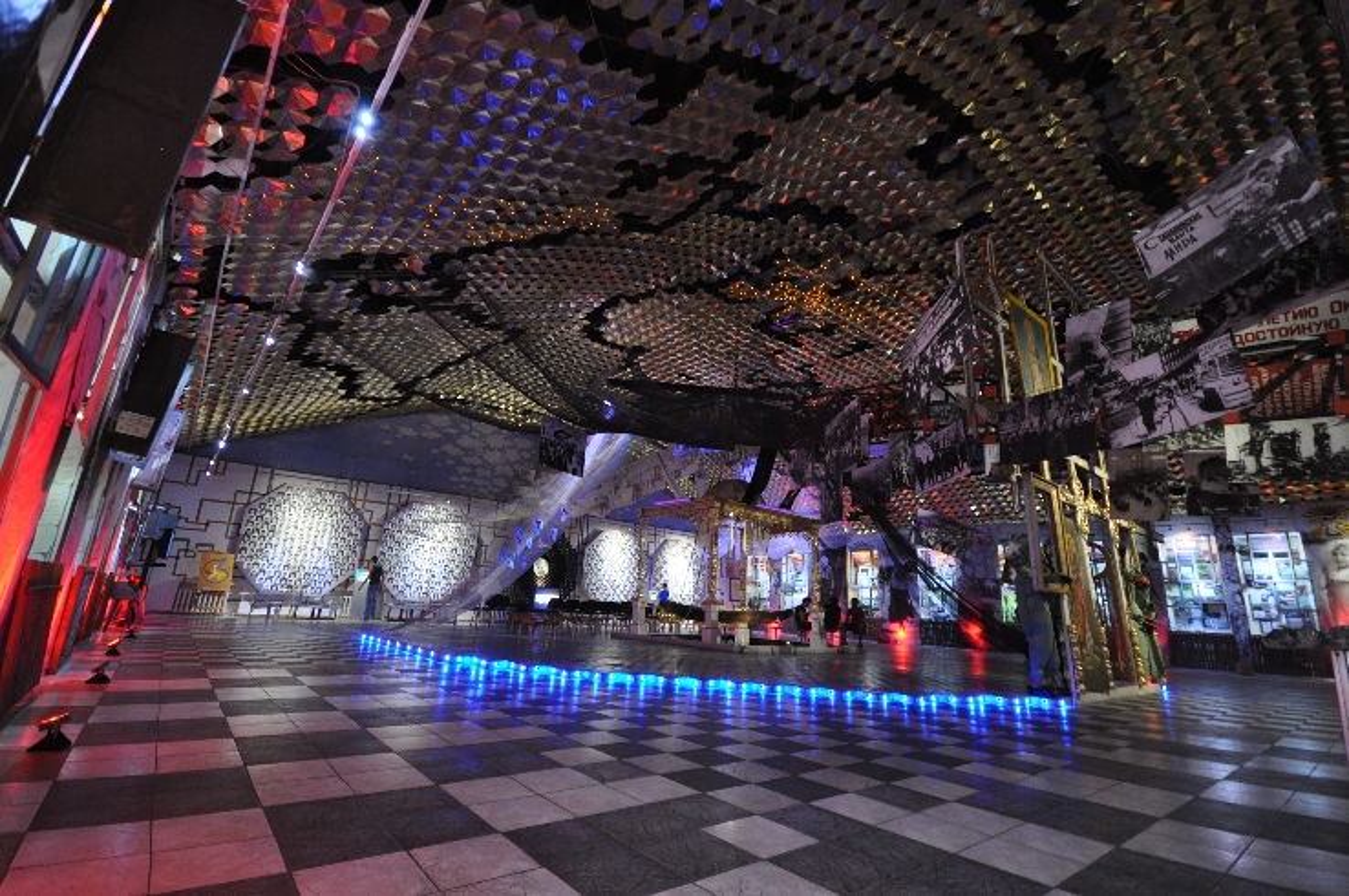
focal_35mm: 15
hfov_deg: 100.5
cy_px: 448
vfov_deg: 77.2
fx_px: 561
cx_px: 674
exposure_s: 1/10
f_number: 4
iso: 1600
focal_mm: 10
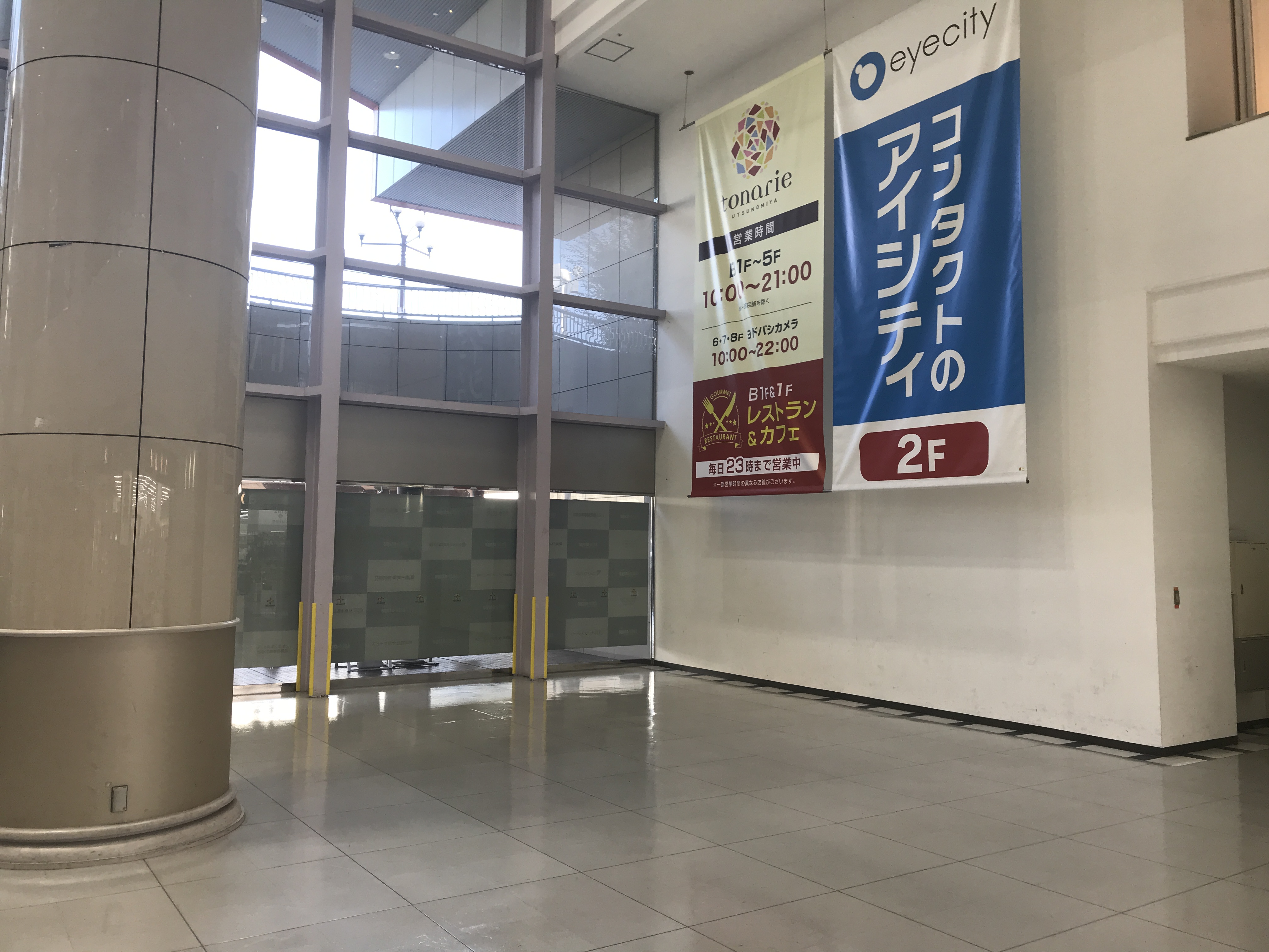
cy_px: 476
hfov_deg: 63.4
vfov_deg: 49.7
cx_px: 634
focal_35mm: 28
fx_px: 1026
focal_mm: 3.99
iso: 25
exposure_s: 1/100
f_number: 1.8
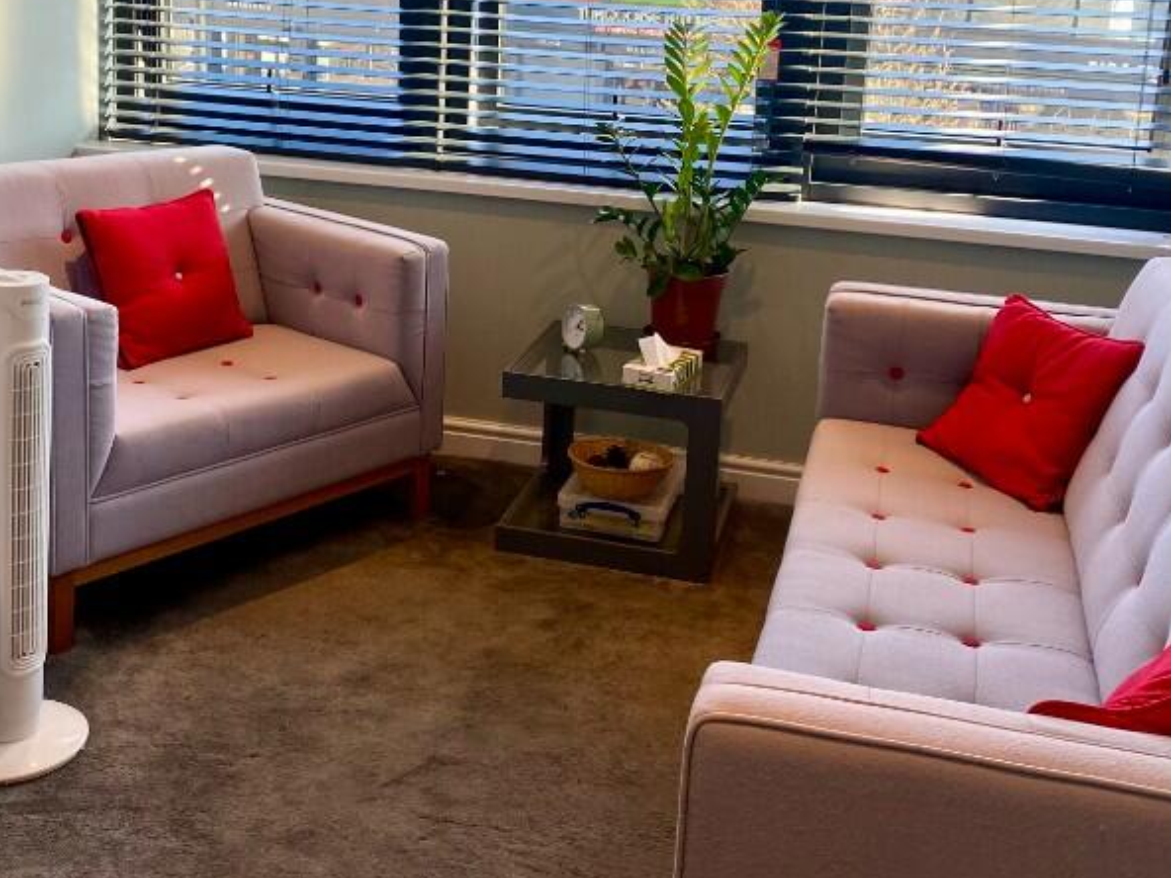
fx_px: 1522
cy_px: 225
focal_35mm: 45
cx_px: 530
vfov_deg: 31.6
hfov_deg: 42.0
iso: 64
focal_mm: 4.25
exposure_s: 1/100
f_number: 1.8
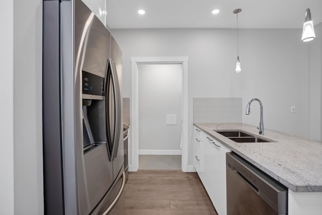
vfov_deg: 73.8
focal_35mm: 16
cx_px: 161
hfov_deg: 96.7
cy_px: 108
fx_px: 143
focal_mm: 16
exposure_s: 1/20
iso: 320
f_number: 6.3
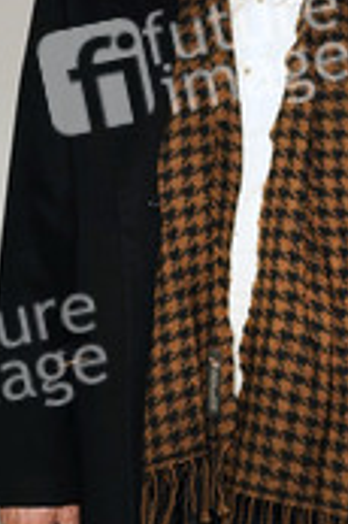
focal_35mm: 90
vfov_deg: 22.6
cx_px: 281
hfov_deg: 15.1
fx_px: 1308
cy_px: 215
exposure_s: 1/160
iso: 1600
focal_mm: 39
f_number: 5.6
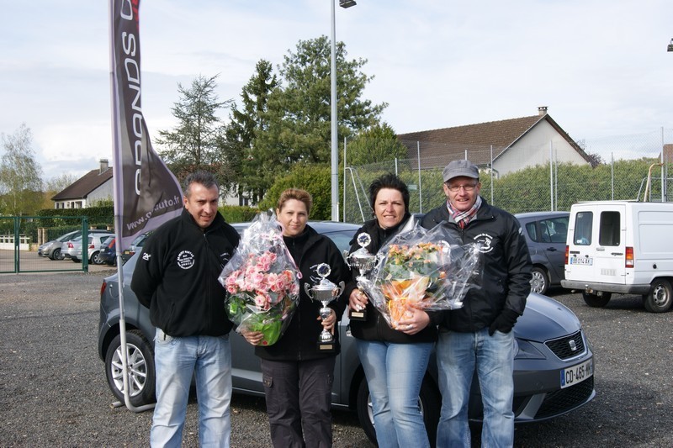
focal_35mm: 45
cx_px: 336
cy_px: 224
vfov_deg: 29.9
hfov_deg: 43.6
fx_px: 841
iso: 100
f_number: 11
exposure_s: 1/80
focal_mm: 30
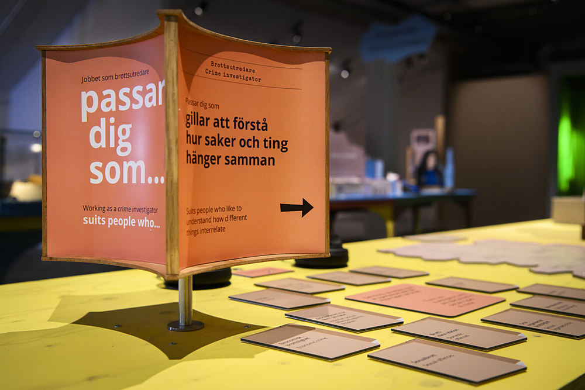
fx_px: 618
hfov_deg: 50.7
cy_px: 195
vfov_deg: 35.1
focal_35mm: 38
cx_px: 292
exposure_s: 1/400
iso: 6400
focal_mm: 38
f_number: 4.5
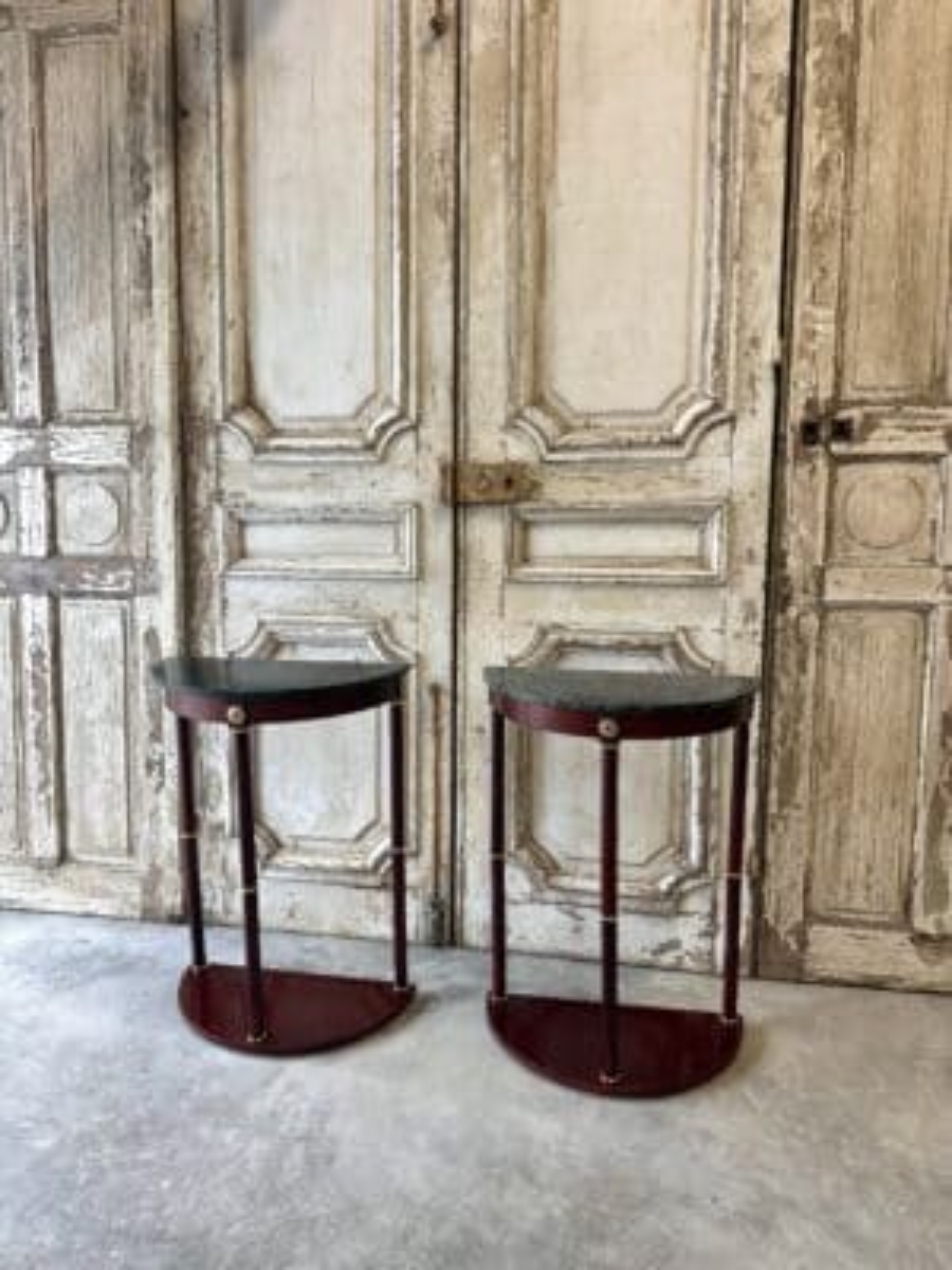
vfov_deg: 71.6
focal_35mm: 24
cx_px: 476
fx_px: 880
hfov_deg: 56.8
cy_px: 635
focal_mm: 6.86
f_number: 1.78
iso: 160
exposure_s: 1/100
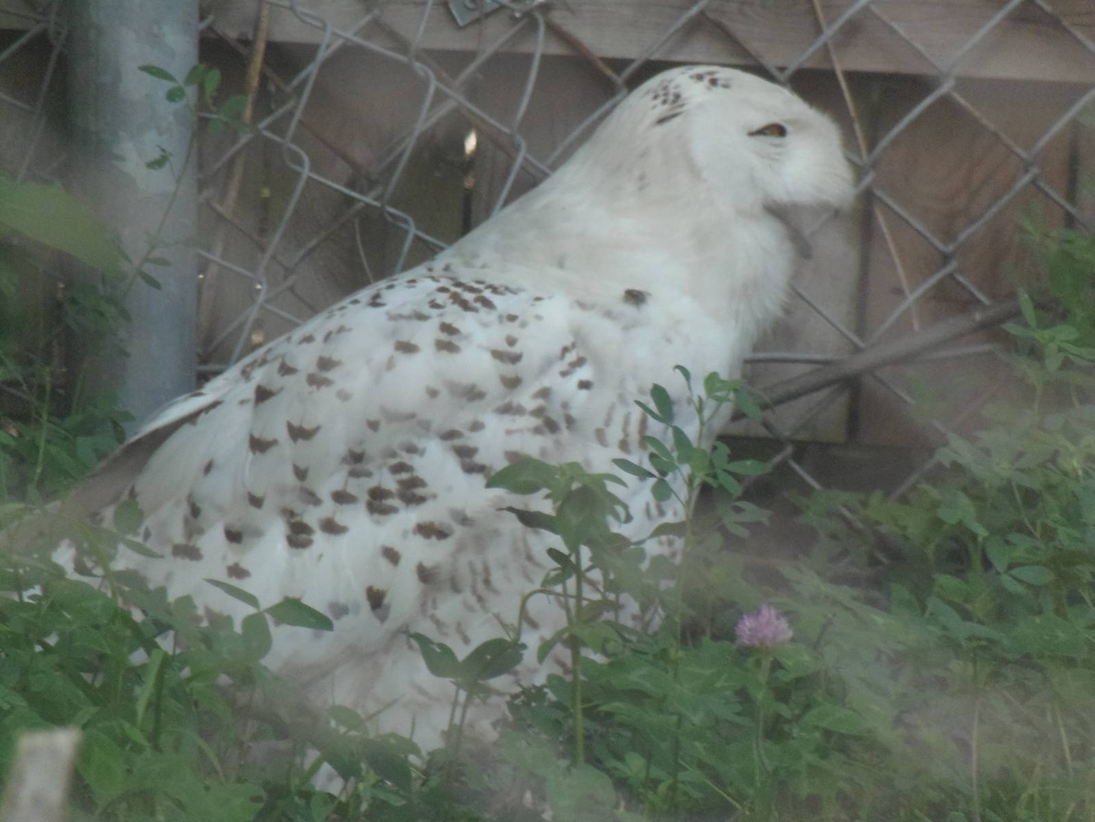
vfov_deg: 1.7
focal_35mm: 864
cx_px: 548
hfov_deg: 2.3
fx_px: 27331
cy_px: 411
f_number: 5.7
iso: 400
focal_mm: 154.8
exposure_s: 1/250
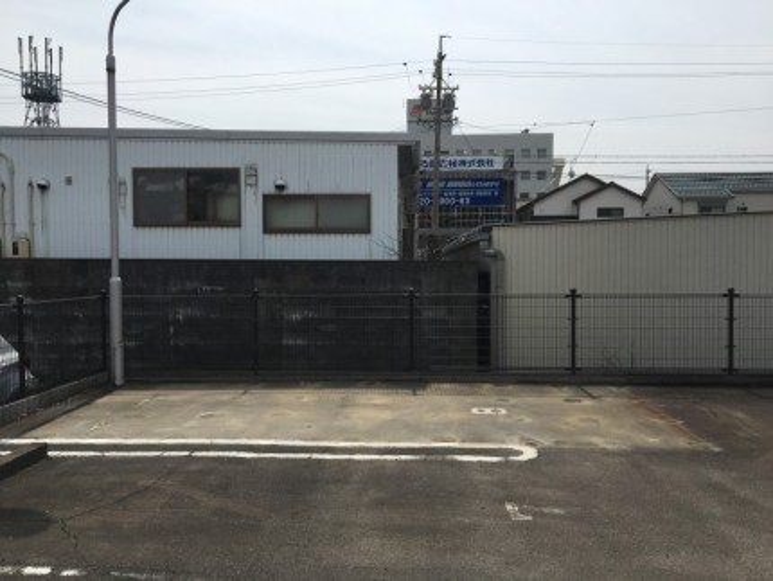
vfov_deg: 48.3
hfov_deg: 61.6
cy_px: 290
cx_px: 386
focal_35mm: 29
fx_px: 648
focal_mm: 4.15
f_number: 2.2
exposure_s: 1/3846
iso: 25
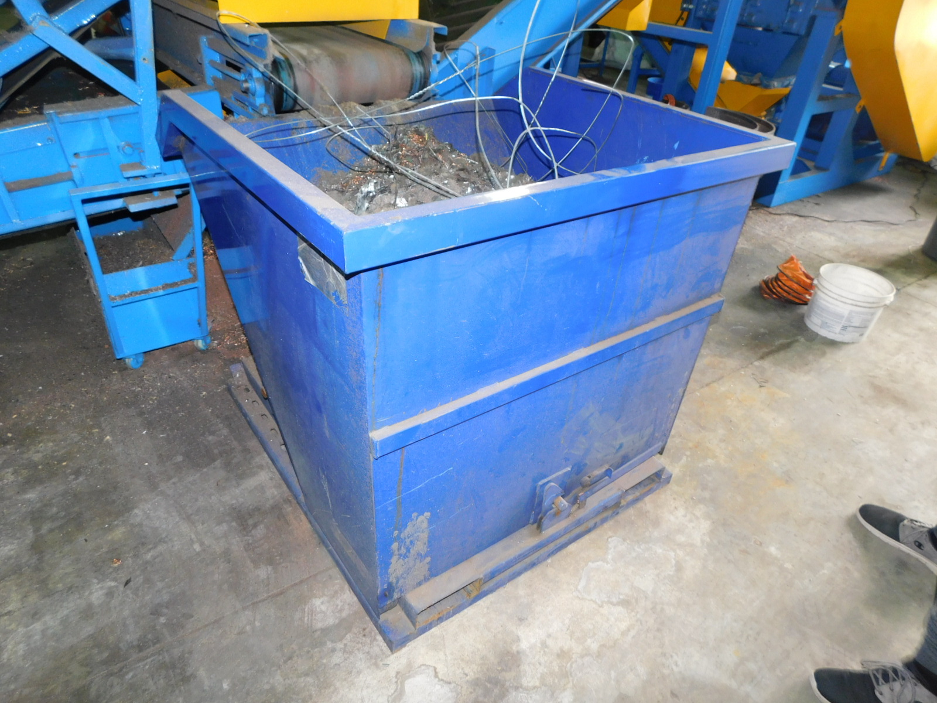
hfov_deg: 73.9
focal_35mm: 23
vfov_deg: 58.9
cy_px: 352
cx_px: 468
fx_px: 623
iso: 200
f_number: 3
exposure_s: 1/30
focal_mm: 4
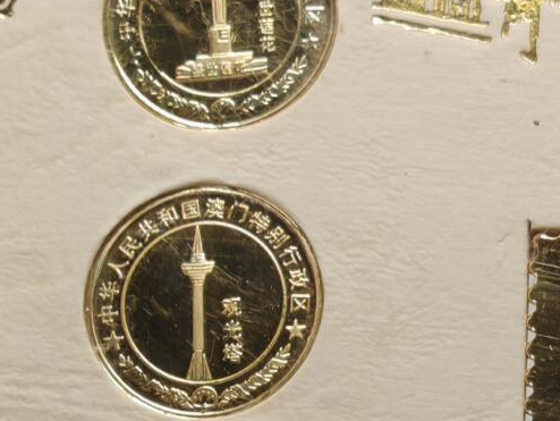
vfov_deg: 5.5
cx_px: 782
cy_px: 237
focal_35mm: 269
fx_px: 4354
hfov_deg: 7.3
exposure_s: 1/100
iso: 50
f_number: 1.6
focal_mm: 7.62
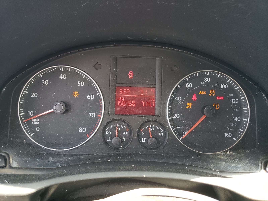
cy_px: 100
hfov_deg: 67.3
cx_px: 134
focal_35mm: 26
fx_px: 201
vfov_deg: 53.1
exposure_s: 1/120
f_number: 1.5
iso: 96
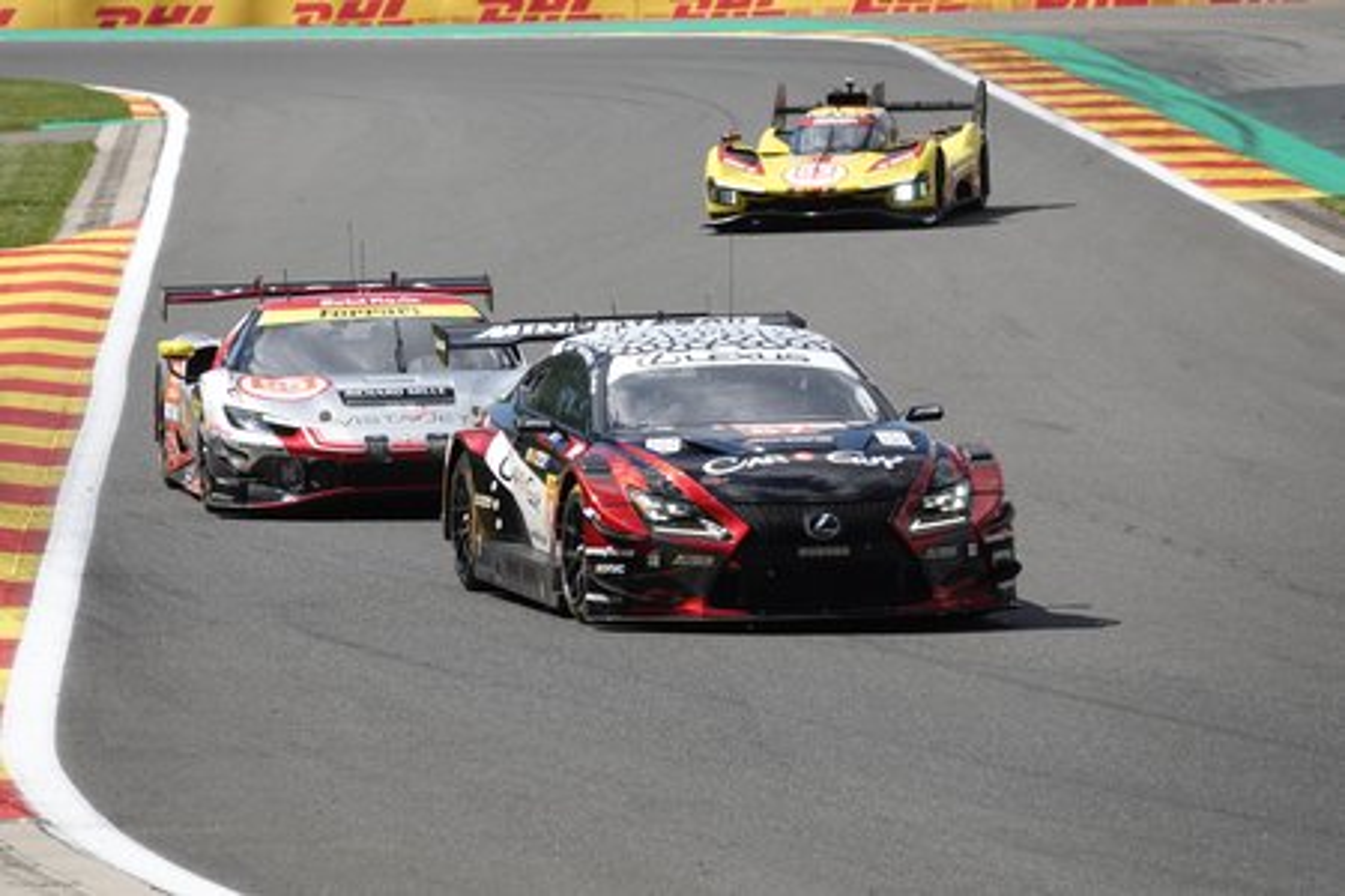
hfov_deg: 5.7
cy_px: 448
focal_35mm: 361
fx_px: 13486
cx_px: 672
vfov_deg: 3.8
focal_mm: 132.24
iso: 100
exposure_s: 1/800
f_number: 4.5
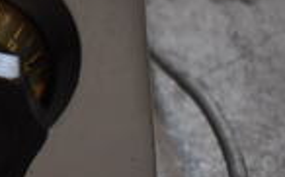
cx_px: -289
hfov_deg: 11.7
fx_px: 1243
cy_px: 54
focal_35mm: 160
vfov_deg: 8.2
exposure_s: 1/125
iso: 1250
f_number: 4
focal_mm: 25
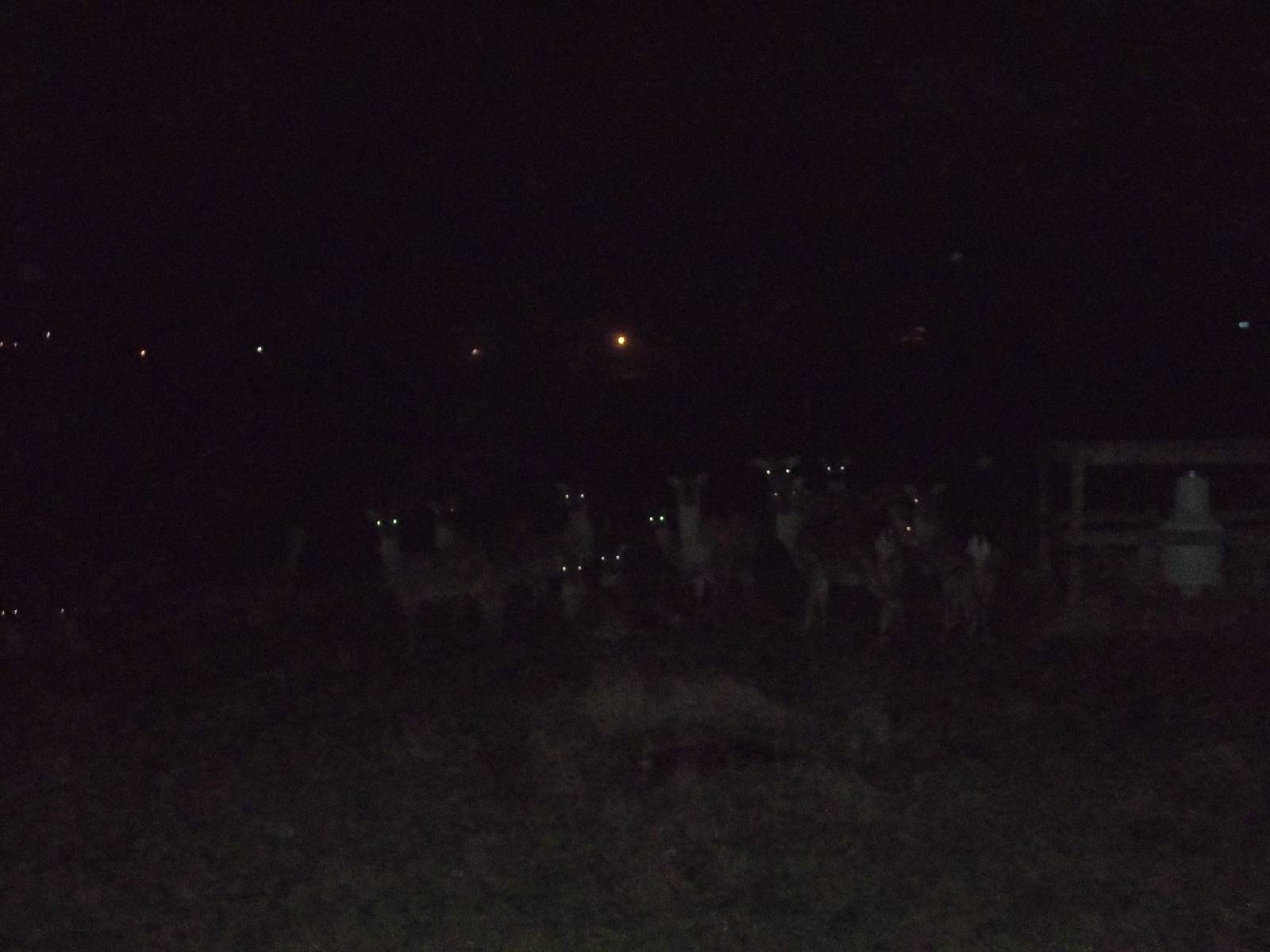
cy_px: 476
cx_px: 635
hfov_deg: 41.2
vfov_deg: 31.5
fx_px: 1688
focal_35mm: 46
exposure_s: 1/40
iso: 400
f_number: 3.7
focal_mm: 8.3
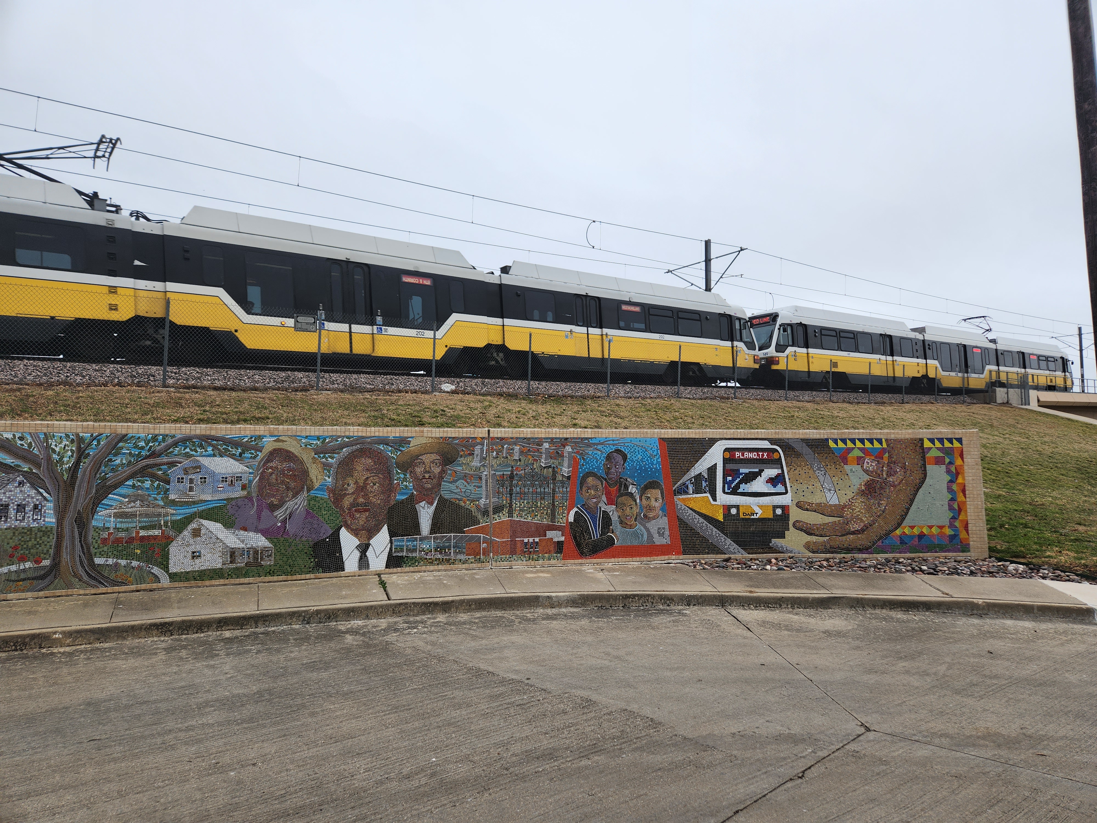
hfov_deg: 73.9
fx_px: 729
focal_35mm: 23
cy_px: 412
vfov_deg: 58.9
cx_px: 548
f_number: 1.8
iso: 20
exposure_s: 1/619
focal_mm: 5.4
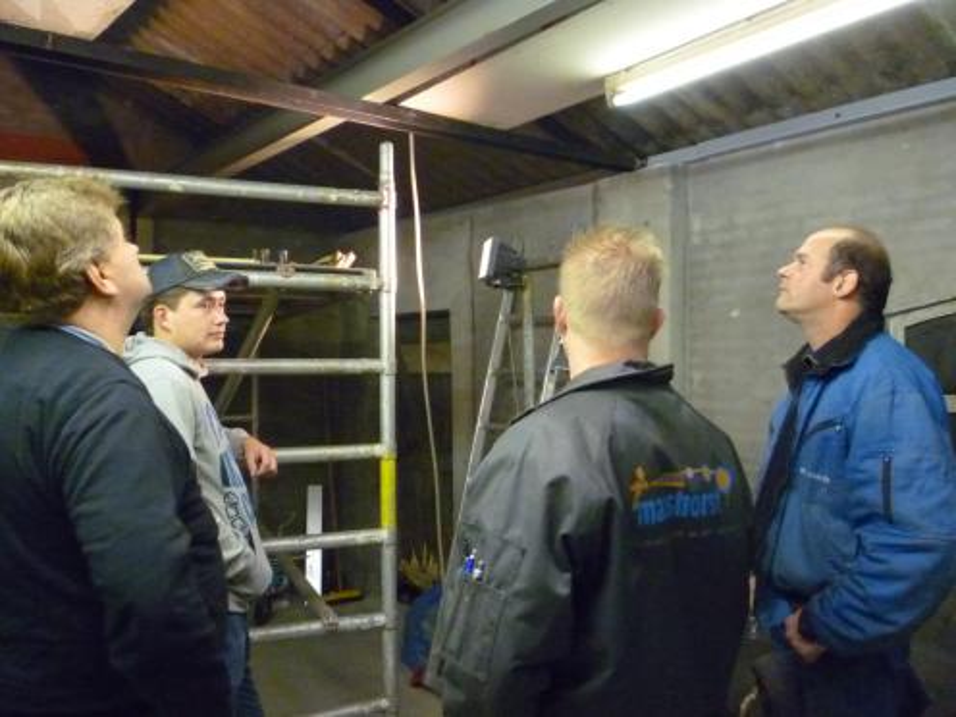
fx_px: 801
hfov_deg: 61.7
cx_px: 478
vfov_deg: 48.2
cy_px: 358
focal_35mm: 29
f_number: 3.3
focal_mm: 5.2
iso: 800
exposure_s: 1/30
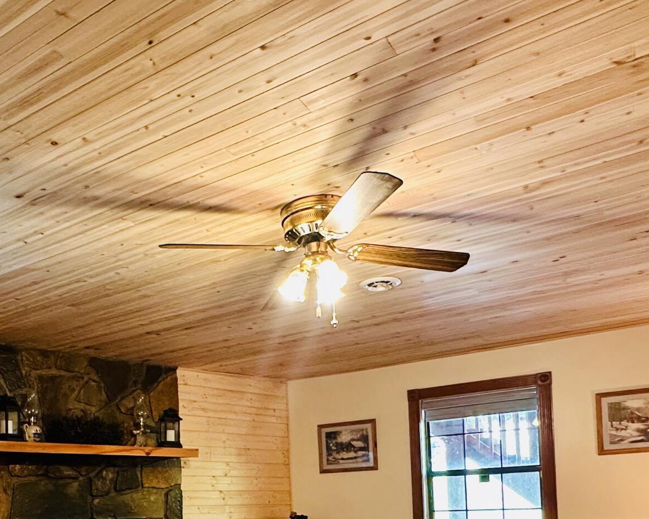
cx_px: 177
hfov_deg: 49.8
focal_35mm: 35
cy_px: 491
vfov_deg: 38.6
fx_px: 672
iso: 500
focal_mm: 2.22
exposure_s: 1/60
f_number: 2.2
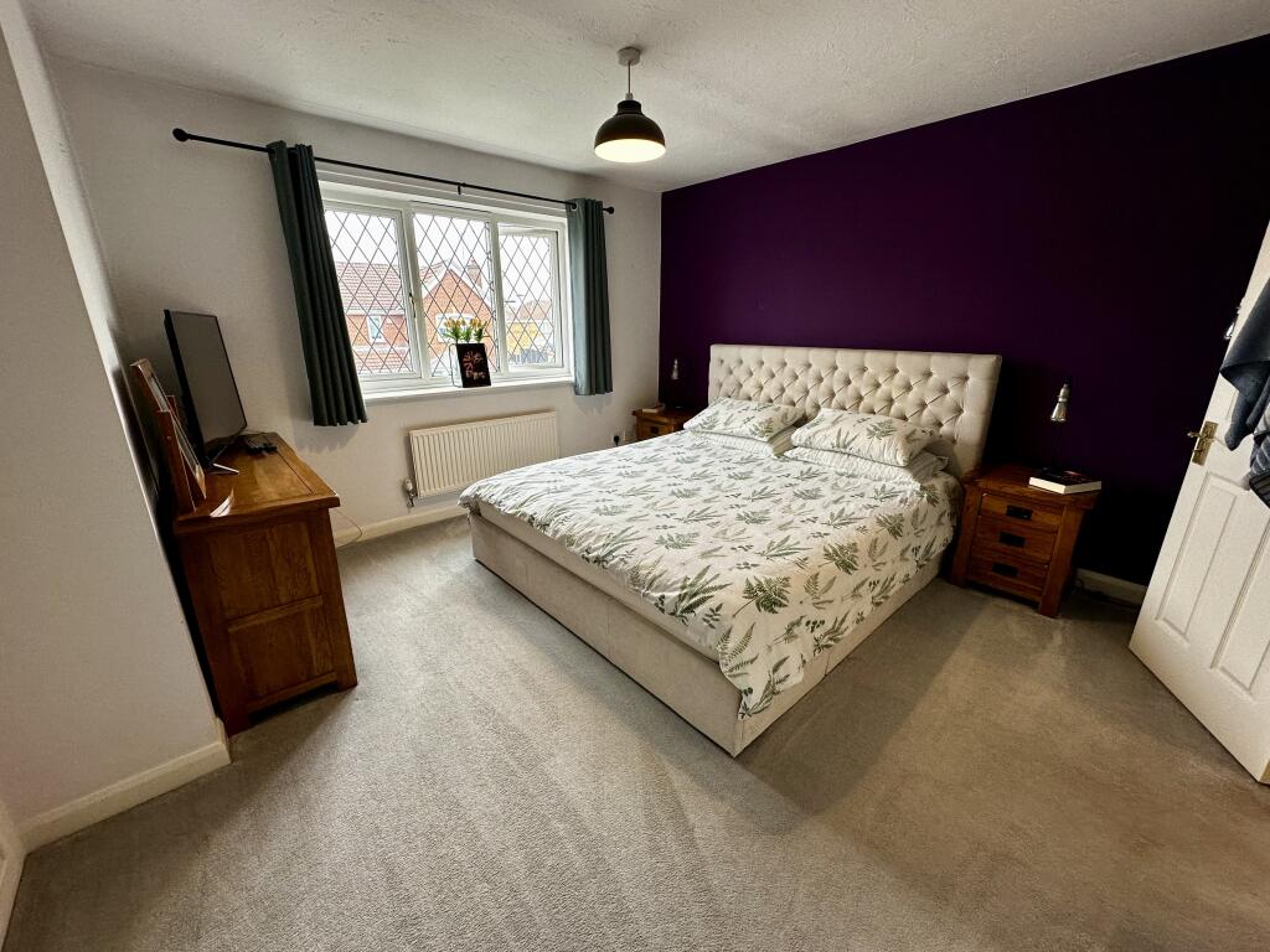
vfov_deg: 85.7
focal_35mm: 14
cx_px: 635
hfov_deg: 102.1
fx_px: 514
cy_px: 476
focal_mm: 2.22
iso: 100
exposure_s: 1/100
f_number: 2.2
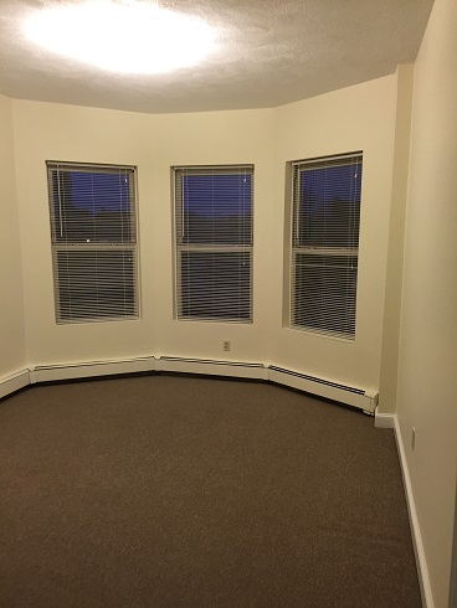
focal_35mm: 29
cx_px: 228
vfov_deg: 61.6
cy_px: 304
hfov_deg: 48.3
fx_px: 510
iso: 125
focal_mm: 4.15
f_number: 2.2
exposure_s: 1/30
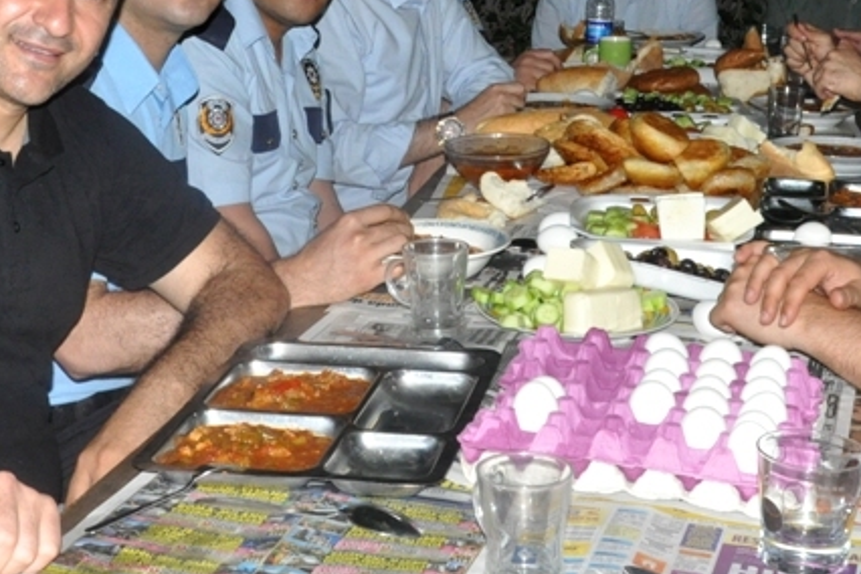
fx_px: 1411
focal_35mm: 59
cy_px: 117
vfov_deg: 22.7
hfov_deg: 33.2
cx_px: 649
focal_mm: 22
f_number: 13
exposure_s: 1/200
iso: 1600
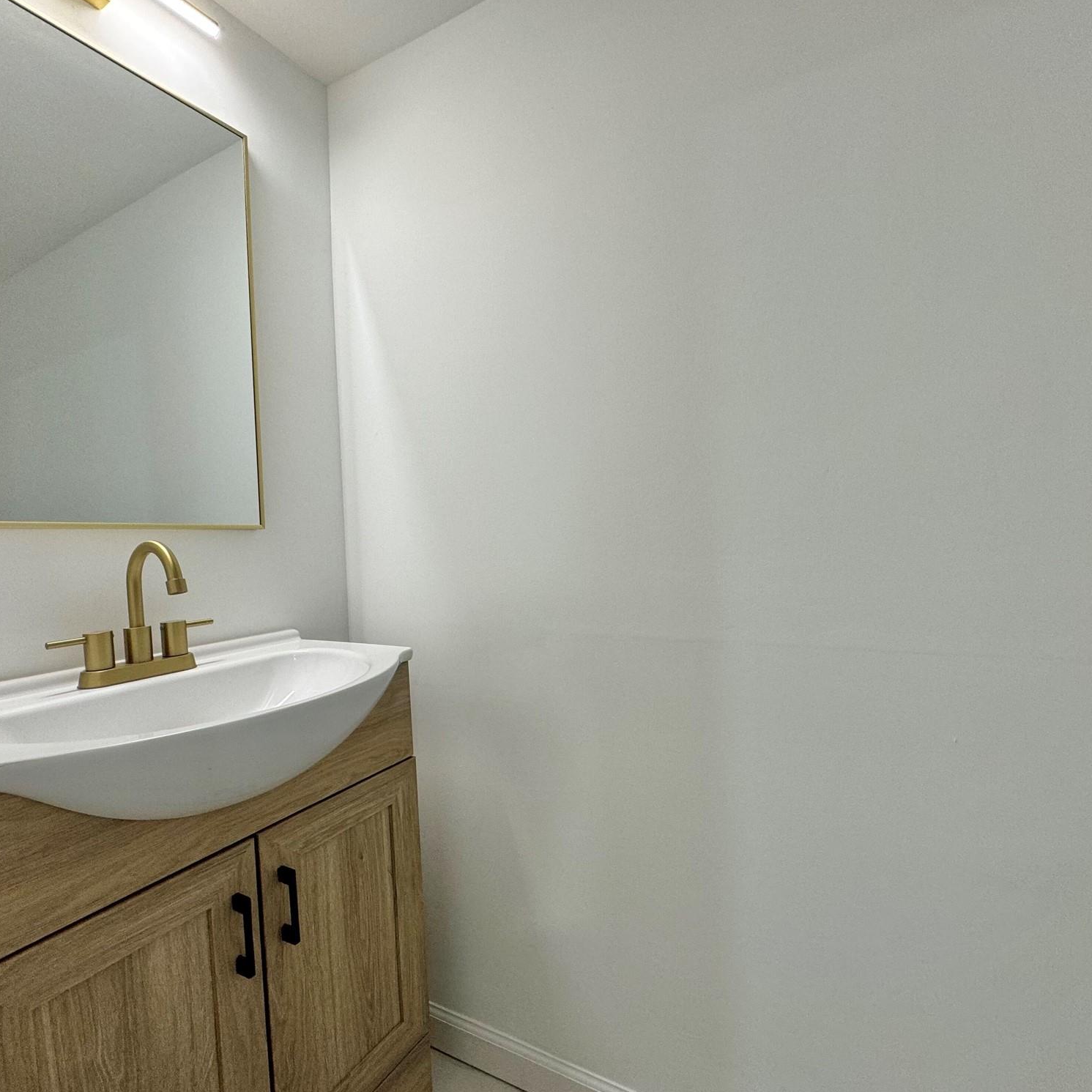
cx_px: 594
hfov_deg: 83.8
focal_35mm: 17
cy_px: 555
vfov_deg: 84.0
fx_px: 607
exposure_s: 1/120
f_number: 2.2
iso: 100
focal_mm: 2.22
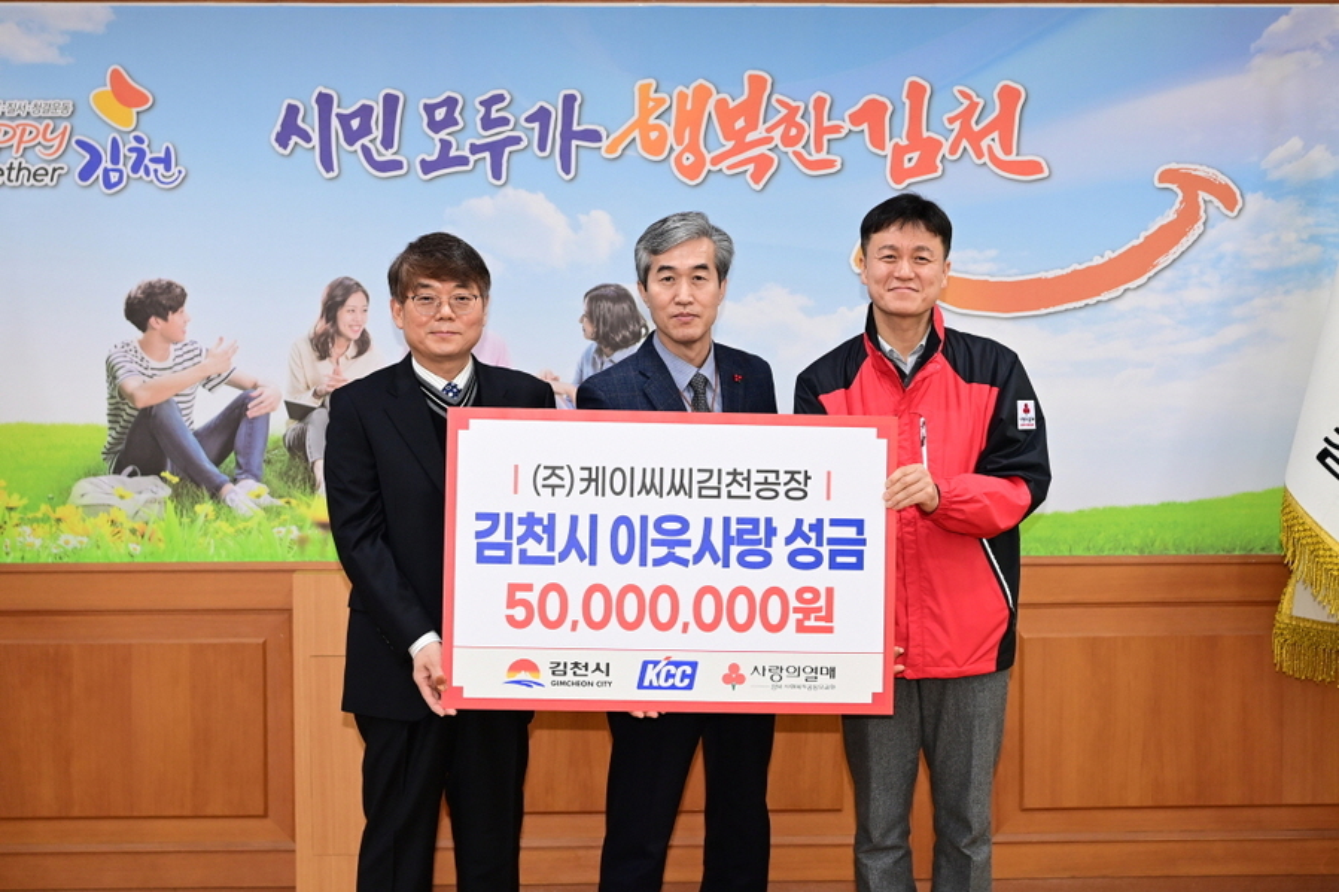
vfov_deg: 24.6
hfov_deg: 36.3
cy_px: 446
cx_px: 670
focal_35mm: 55
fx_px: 2045
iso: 1000
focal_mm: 55
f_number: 4
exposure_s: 1/125
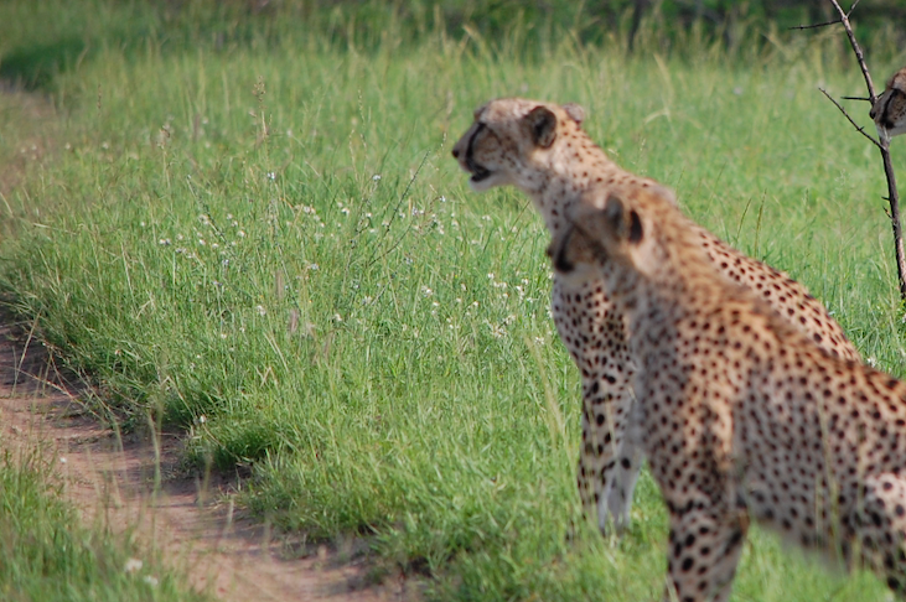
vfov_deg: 2.4
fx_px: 14533
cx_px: 788
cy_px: 154
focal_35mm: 578
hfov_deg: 3.6
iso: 400
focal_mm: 220
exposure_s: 1/1250
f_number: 5.3
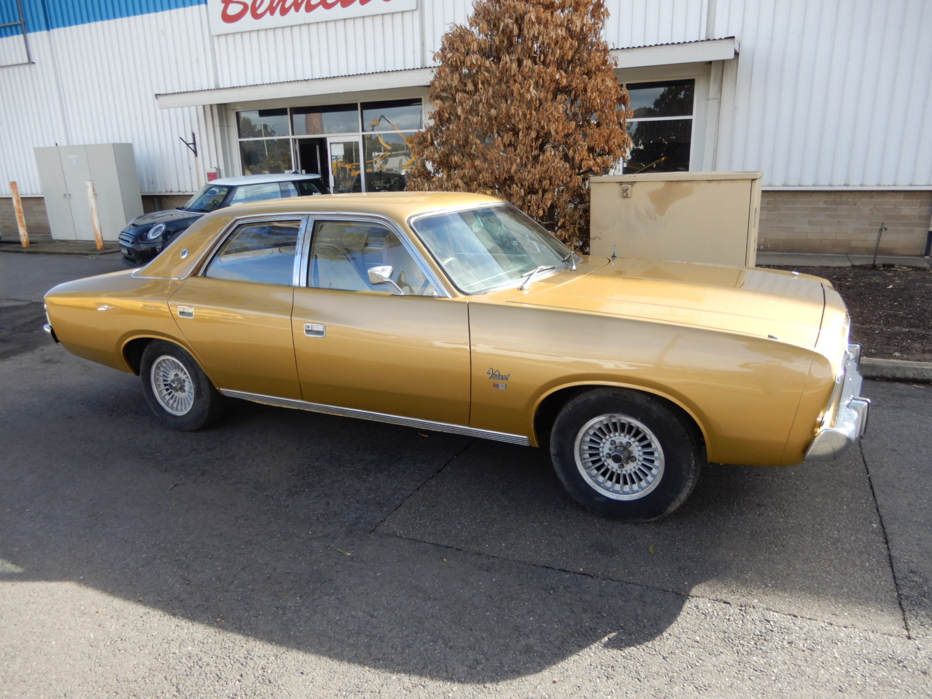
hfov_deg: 71.6
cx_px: 466
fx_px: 646
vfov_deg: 56.8
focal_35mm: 24
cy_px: 350
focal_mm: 4.3
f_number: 3.4
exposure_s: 1/200
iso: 80
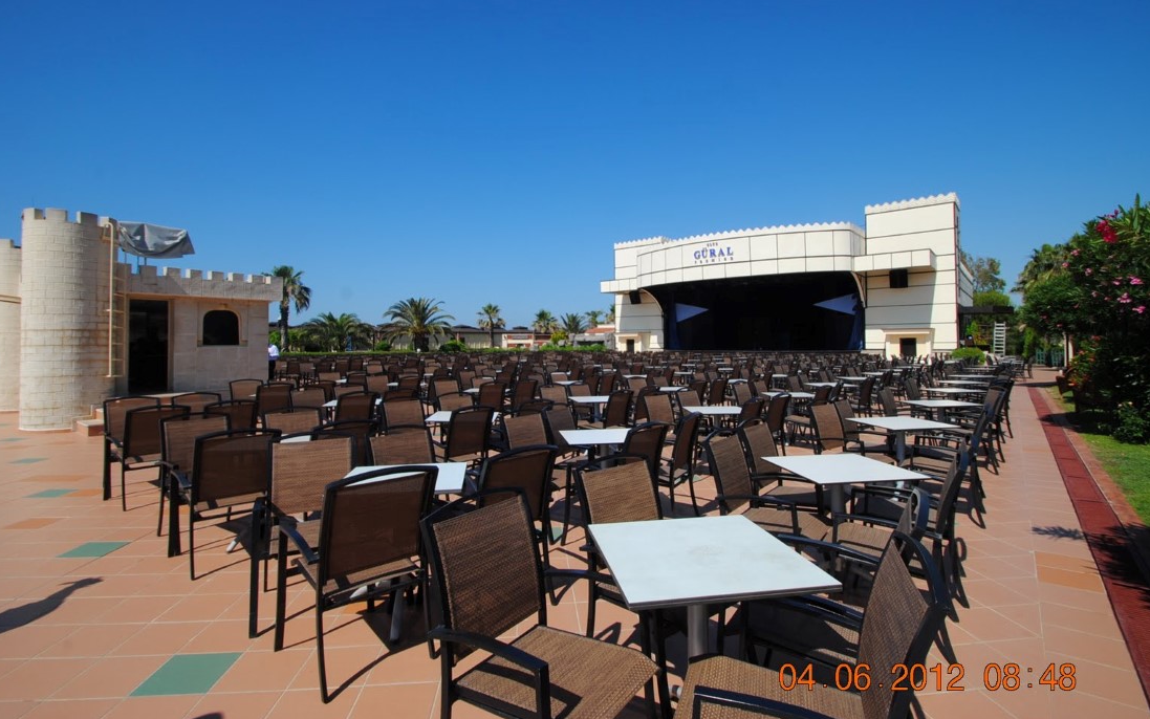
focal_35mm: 16
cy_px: 335
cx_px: 590
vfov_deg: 71.2
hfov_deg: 97.8
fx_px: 502
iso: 100
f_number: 9
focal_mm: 10
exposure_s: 1/320
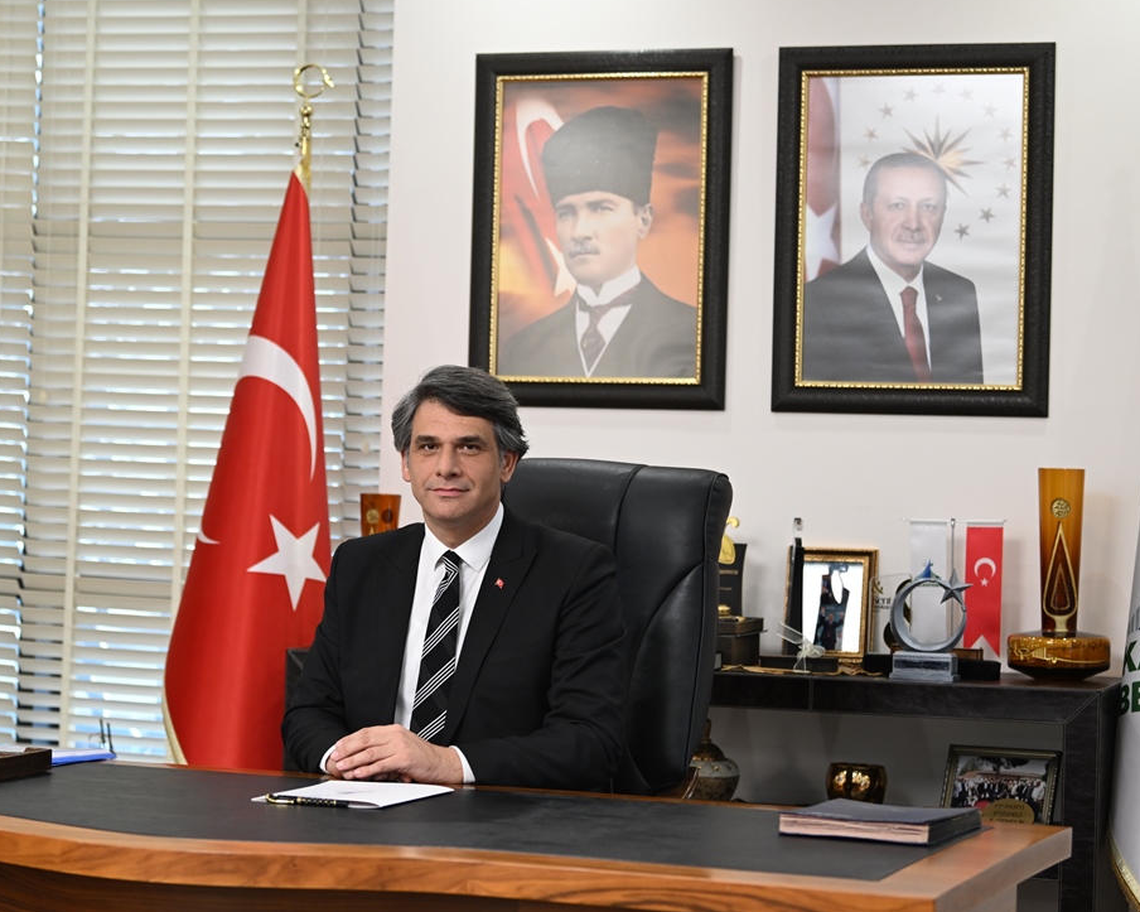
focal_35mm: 93
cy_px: 378
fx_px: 3137
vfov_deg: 16.5
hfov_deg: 20.6
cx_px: 499
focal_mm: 70
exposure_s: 1/60
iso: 640
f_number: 2.8
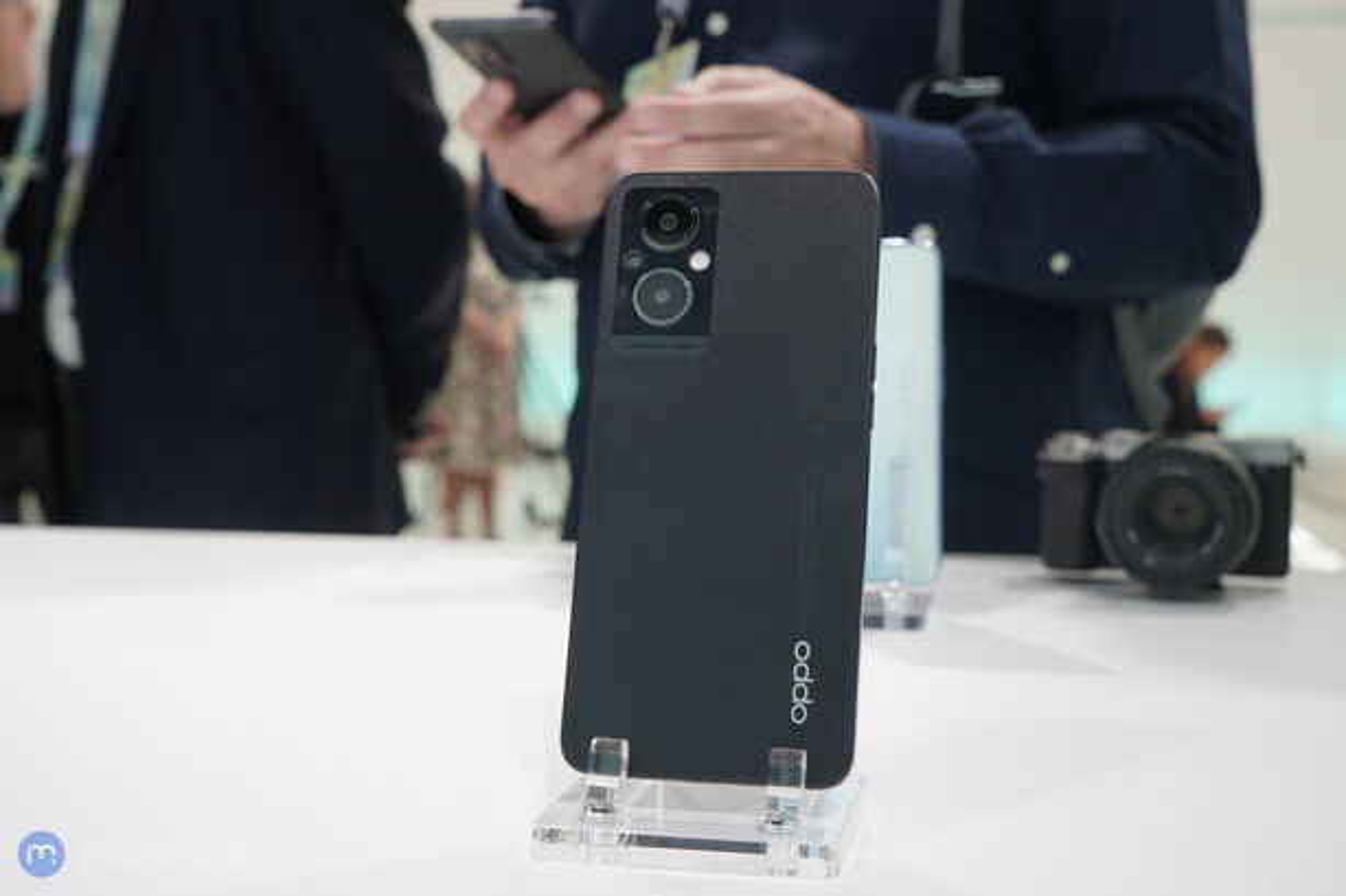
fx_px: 1719
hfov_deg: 42.8
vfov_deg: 29.2
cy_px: 448
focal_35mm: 46
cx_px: 673
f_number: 8
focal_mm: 46
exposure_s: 1/125
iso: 800
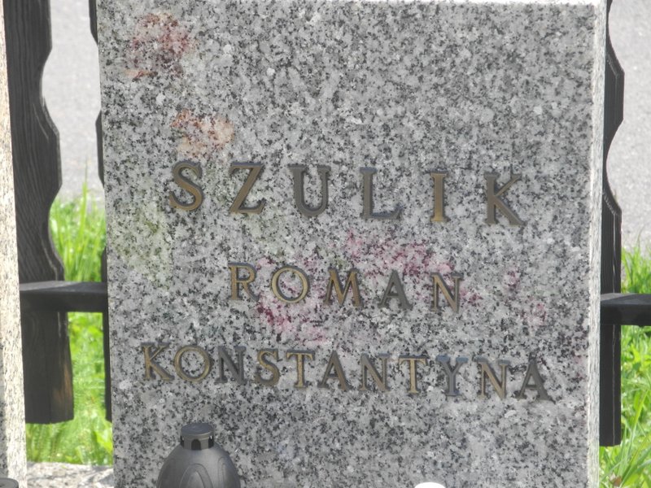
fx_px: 2877
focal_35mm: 153
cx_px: 326
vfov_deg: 9.7
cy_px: 244
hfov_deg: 12.9
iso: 100
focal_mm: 32.6
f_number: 5
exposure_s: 1/125
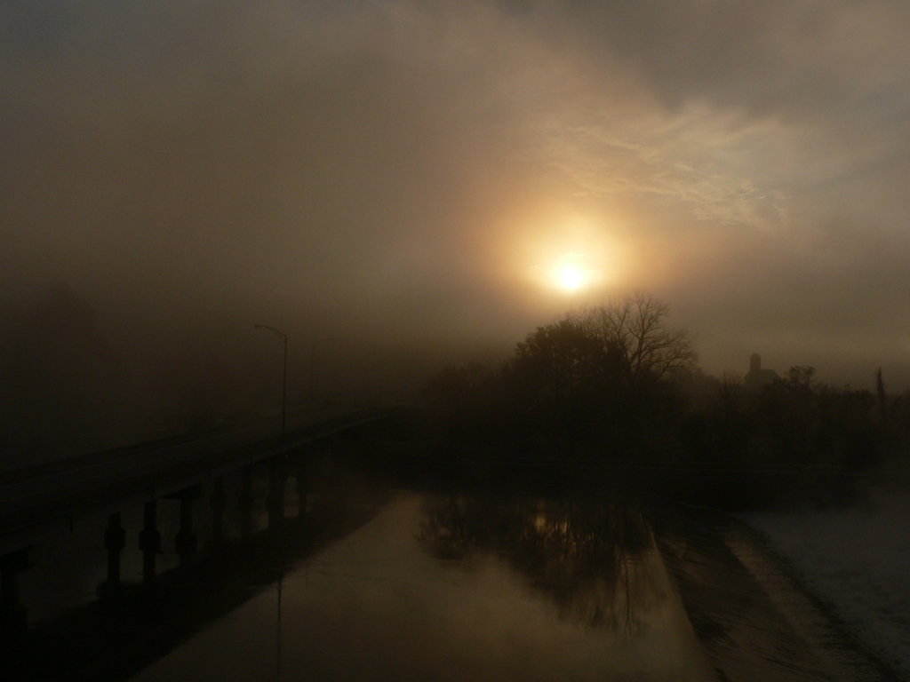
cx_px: 455
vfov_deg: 39.7
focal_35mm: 36
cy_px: 341
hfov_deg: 51.4
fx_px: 946
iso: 80
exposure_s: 1/1000
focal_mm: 6
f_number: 7.3
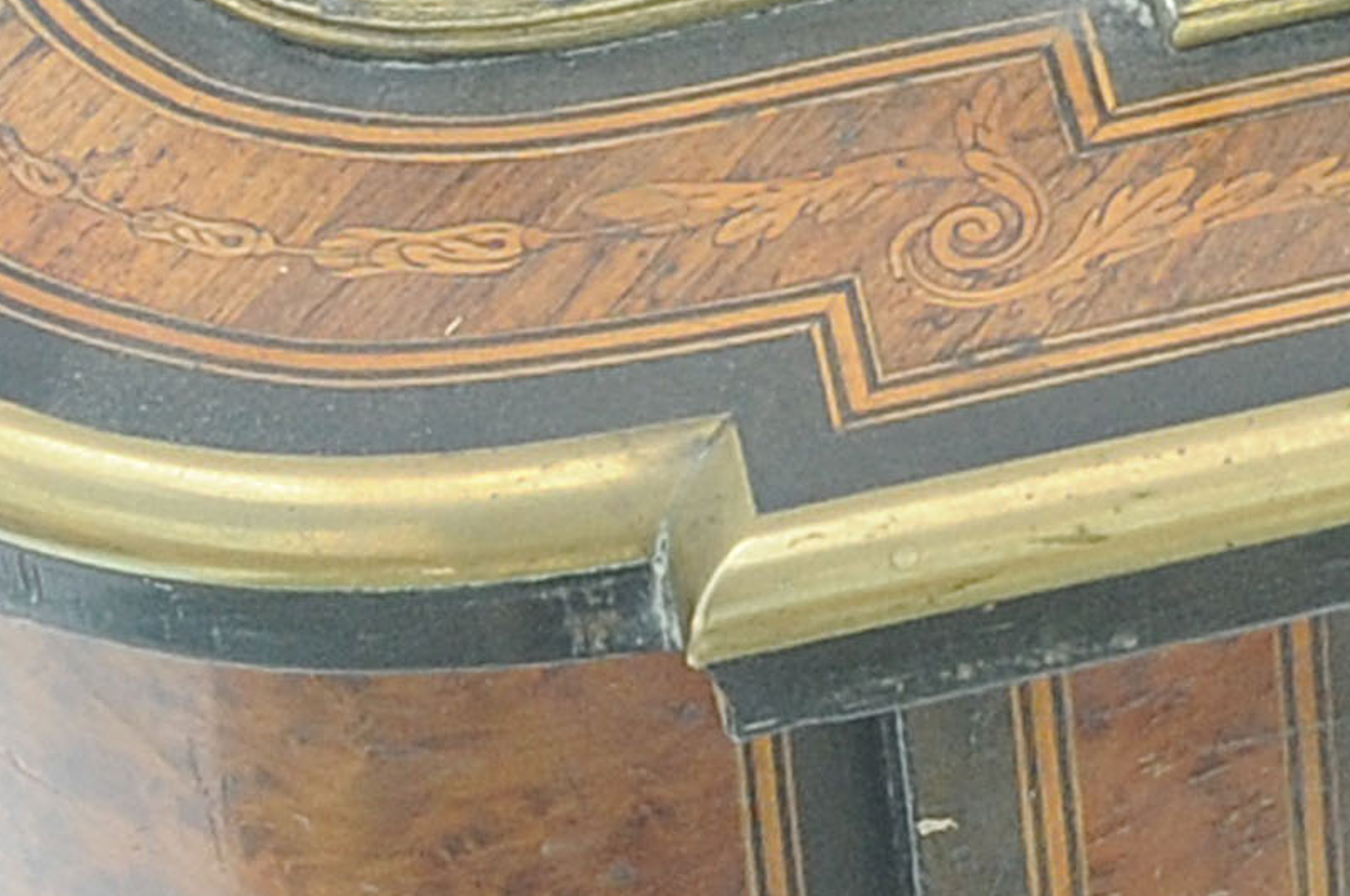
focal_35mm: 192
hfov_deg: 9.9
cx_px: 2796
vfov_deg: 6.9
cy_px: -1018
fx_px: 7191
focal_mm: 24
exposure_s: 1/250
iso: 320
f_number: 5.6
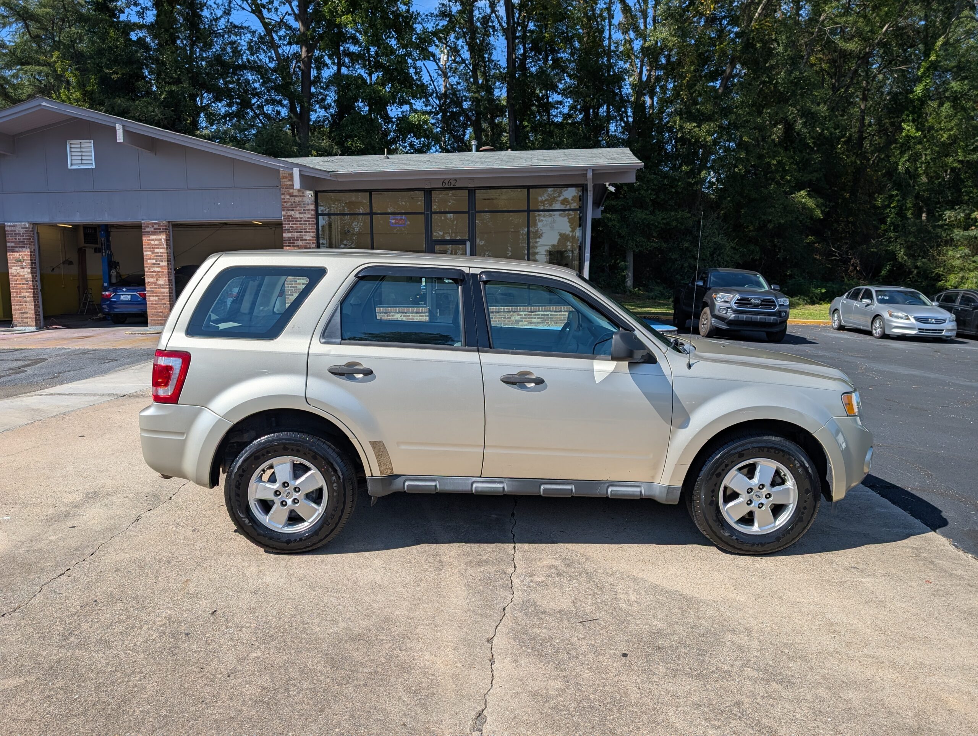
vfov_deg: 56.9
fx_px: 679
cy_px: 368
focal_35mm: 24
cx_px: 489
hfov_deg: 71.5
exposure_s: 1/1572
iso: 19
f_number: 1.68
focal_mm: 6.9
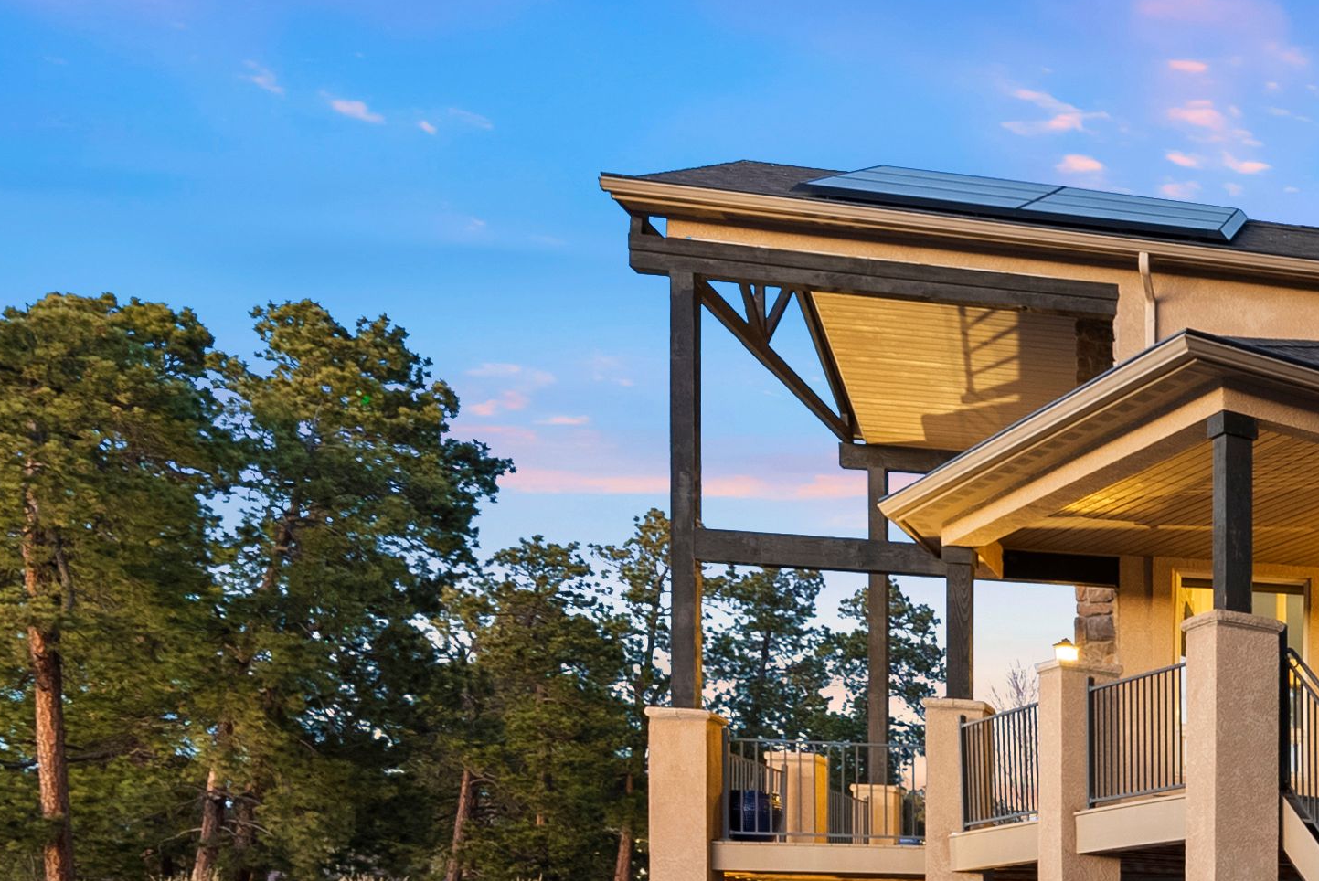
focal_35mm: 47
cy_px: 1022
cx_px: 1927
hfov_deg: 28.8
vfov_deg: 26.0
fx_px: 1723
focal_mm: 16
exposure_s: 5
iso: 800
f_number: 8
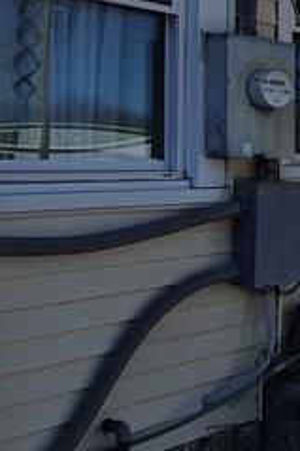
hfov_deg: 17.1
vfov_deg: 34.2
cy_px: 149
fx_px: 726
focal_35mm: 58
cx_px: 602
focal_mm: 1.74
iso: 40
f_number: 2.2
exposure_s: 1/3296
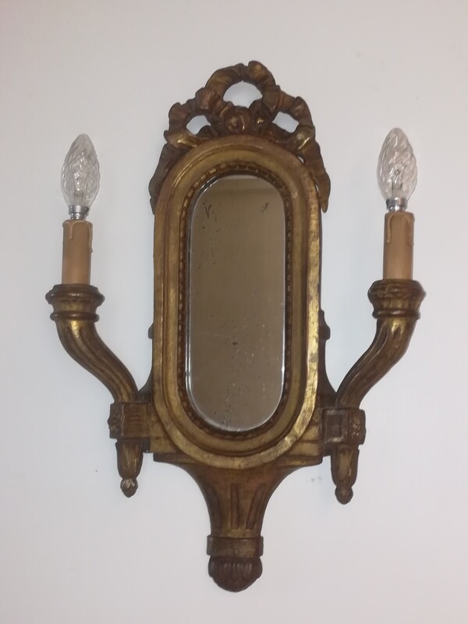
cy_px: 312
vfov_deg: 47.9
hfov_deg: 36.8
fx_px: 703
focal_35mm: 39
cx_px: 234
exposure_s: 1/33.3
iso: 160
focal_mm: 3.83
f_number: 2.2
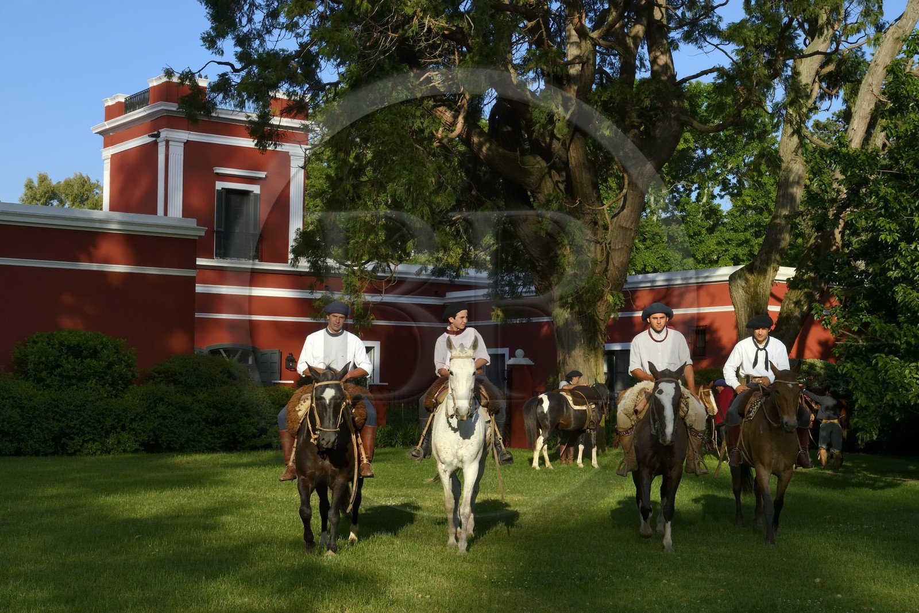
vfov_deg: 24.2
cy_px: 306
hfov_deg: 35.6
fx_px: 1429
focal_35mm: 56
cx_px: 460
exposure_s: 1/320
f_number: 13
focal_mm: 56
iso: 400
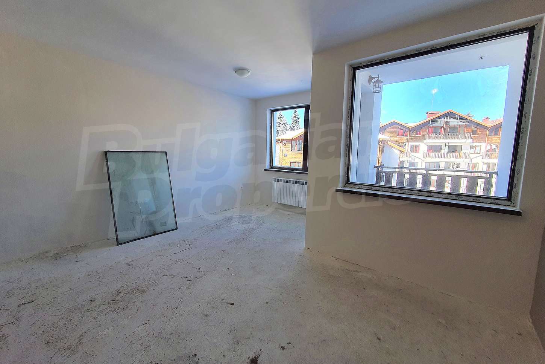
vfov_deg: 81.2
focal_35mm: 14
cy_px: 175
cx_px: 264
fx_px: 212
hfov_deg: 104.2
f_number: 2.2
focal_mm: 1.8
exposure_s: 1/100
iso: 50
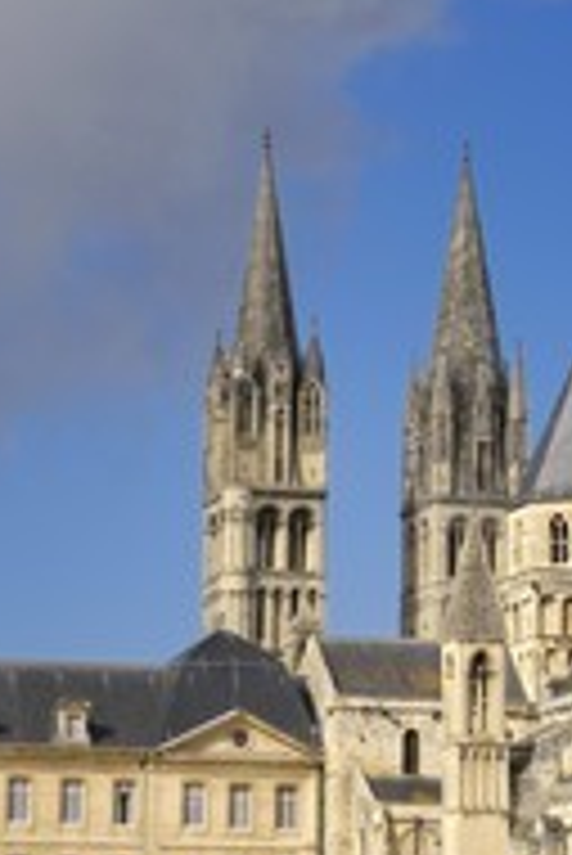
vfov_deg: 12.9
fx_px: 3782
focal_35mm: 159
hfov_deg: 8.6
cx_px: 297
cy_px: 540
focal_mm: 48
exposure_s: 1/160
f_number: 11
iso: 100
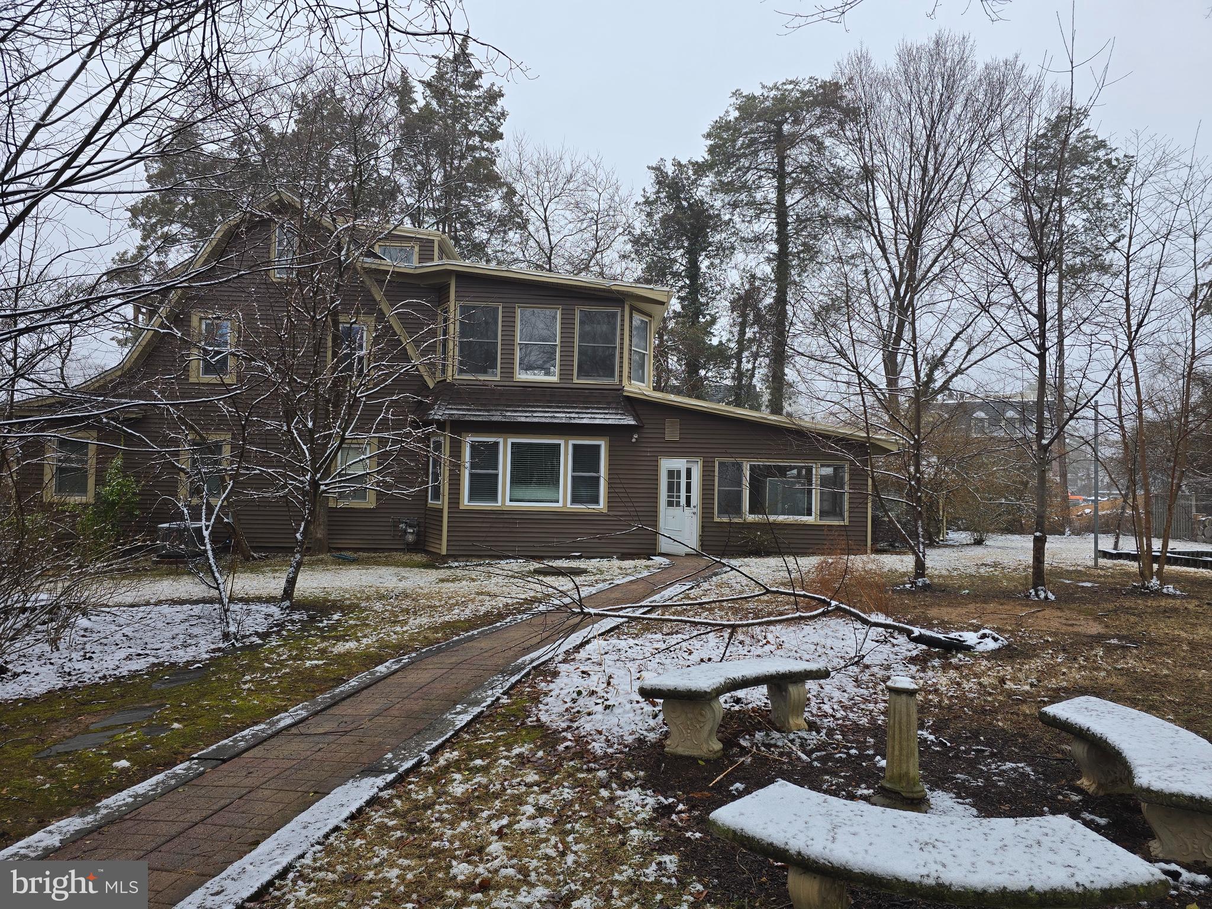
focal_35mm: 23
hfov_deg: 73.9
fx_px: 805
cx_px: 606
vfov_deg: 58.9
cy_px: 454
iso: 40
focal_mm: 6.3
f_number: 1.7
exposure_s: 1/180
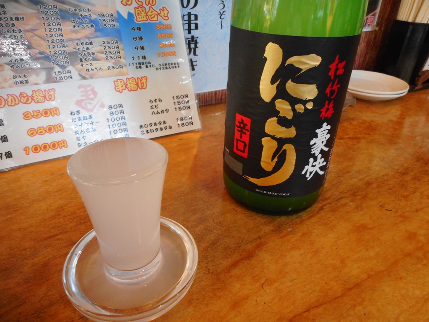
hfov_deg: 69.4
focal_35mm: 25
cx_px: 214
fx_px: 310
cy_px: 161
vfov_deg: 54.9
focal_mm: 4.5
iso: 400
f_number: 3.7
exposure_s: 1/13
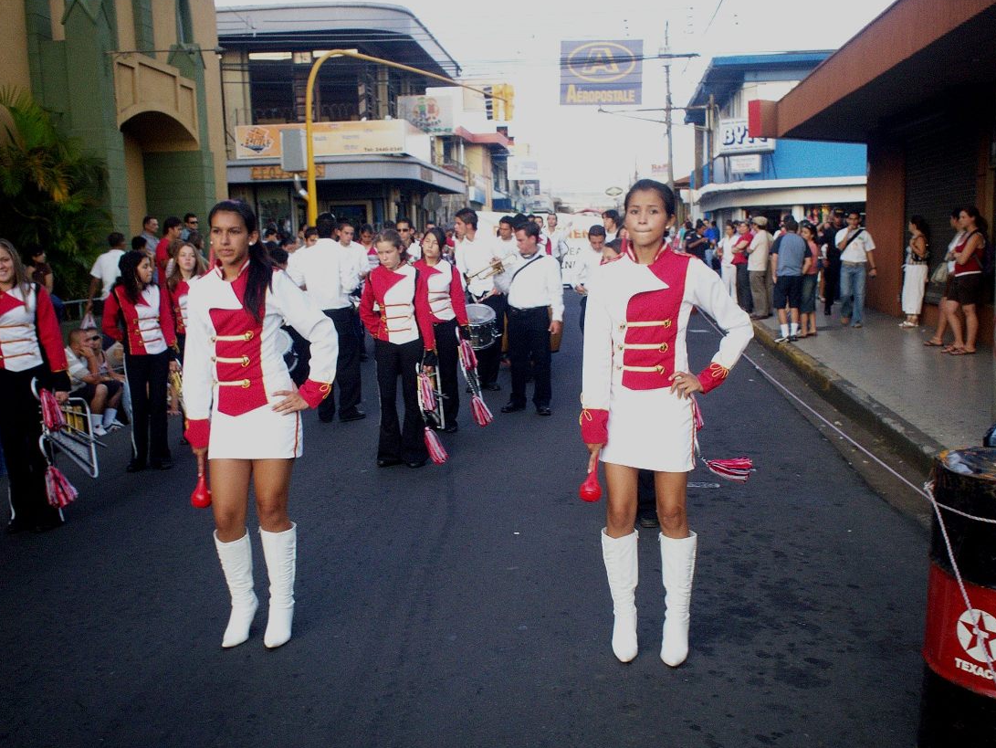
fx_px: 1094
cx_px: 497
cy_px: 385
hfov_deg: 49.0
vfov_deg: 37.7
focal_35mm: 38
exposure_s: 1/44.7
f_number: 4.5
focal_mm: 6
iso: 140
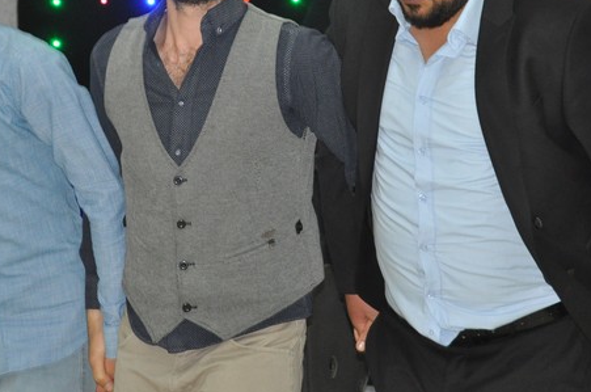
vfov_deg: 7.8
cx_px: 258
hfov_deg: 11.8
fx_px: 2864
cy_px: 96
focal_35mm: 175
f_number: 5.3
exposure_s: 1/60
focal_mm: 75
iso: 1250
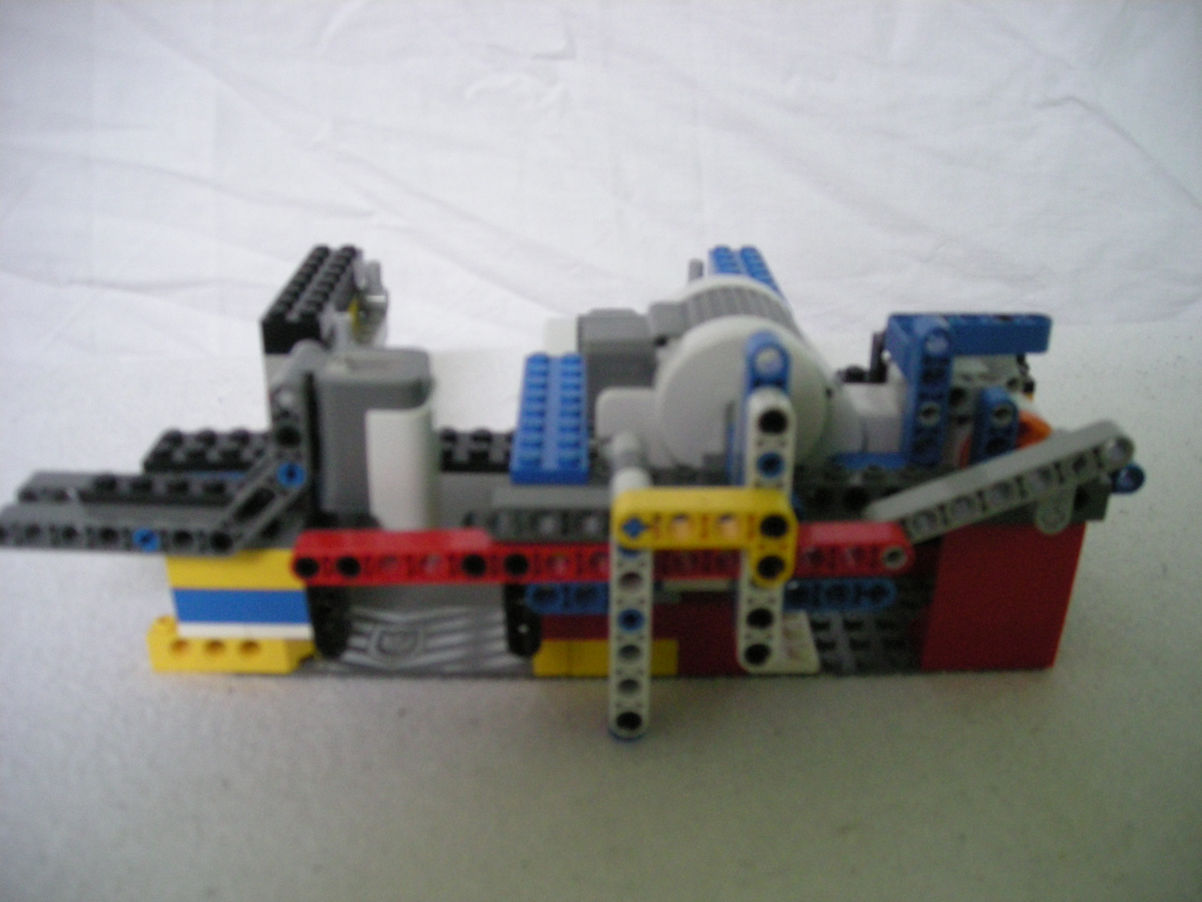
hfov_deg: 52.6
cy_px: 451
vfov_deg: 40.7
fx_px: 1215
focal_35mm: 35
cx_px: 601
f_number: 2.8
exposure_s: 1/46.1
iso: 400
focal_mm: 5.7
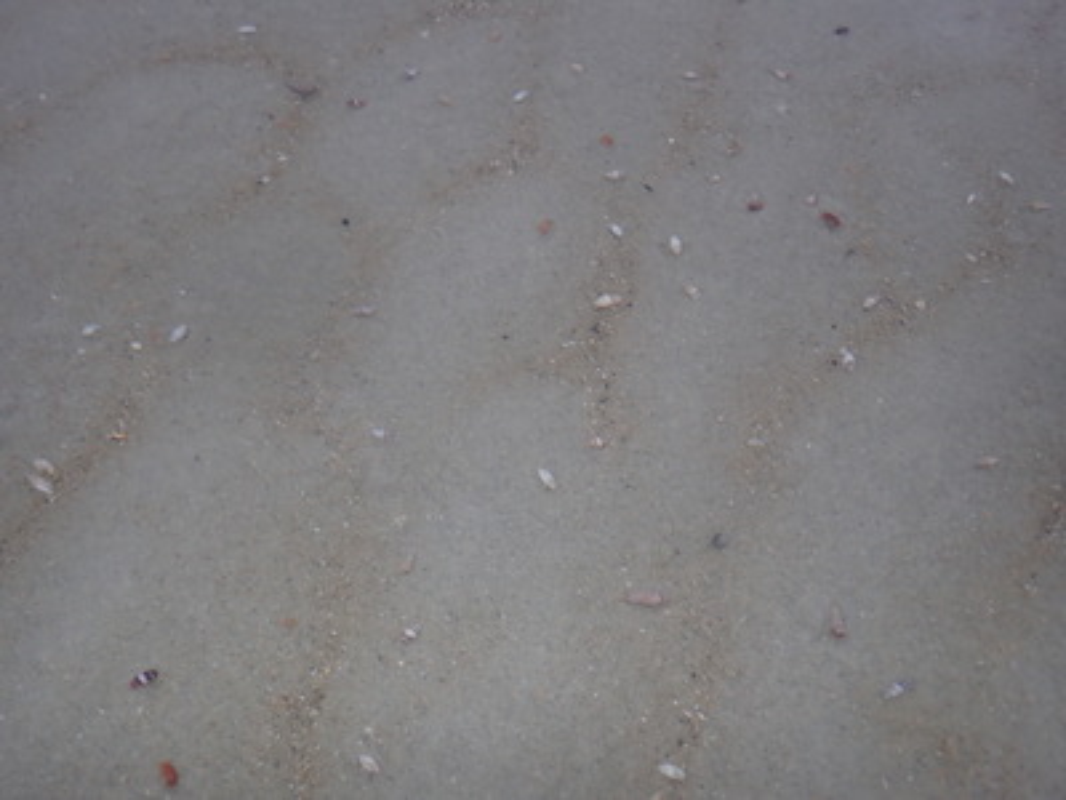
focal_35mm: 30
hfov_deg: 60.0
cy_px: 400
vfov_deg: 46.8
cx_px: 533
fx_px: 924
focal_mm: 5.5
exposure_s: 1/30
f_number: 6.3
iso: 100
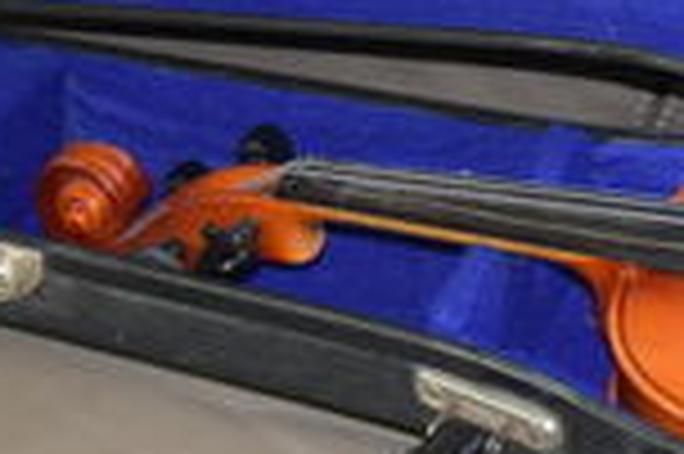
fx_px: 3143
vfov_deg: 8.3
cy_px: 90
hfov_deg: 12.1
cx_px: 837
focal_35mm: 166
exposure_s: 1/60
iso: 3200
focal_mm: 35
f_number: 4.5
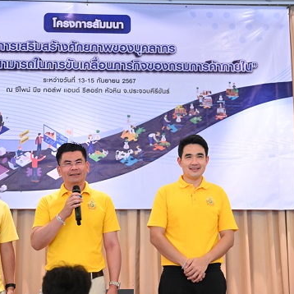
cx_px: 95
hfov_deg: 22.9
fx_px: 721
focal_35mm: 75
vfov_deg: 23.1
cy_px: 146
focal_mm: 58
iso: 9000
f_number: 4
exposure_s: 1/250
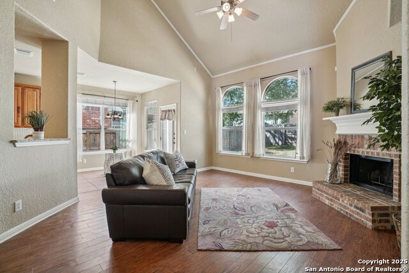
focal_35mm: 16
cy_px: 136
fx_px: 182
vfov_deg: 73.8
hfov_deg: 96.7
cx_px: 204
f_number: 8
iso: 400
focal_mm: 16
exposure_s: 1/15
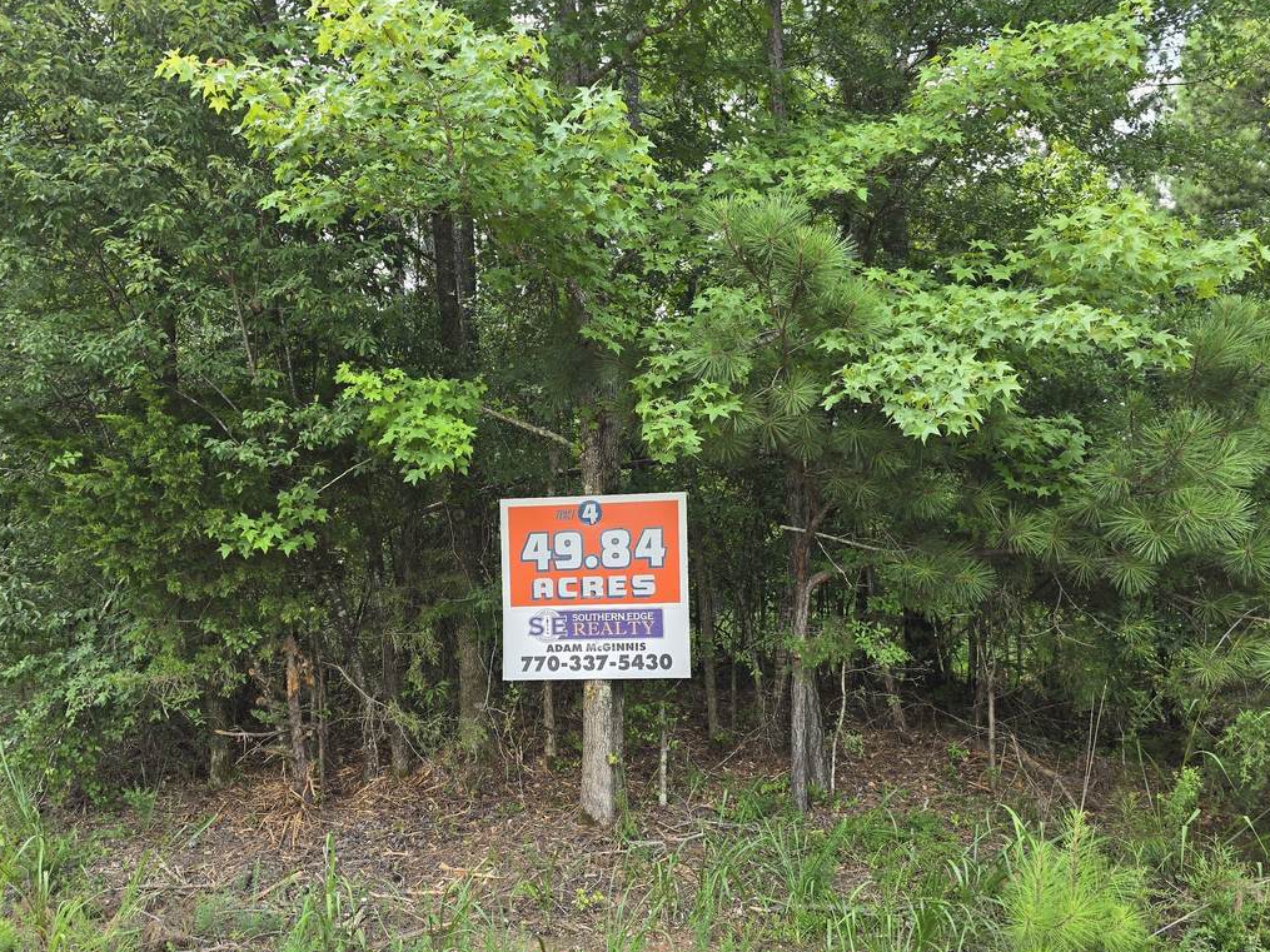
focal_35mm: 29
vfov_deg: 47.8
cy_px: 589
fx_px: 1064
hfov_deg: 61.5
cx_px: 563
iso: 32
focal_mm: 6.3
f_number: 1.7
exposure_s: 1/180
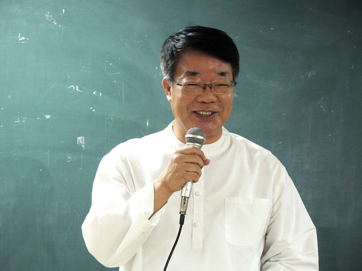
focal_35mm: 275
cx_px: 181
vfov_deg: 5.4
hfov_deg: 7.2
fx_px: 2876
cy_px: 136
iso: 800
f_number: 4.7
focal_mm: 49
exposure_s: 1/30
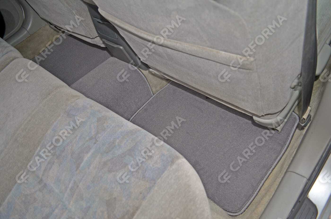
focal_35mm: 27
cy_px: 110
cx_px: 166
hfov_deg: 67.5
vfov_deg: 47.7
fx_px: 248
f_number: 3.5
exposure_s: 1/30
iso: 200
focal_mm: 18
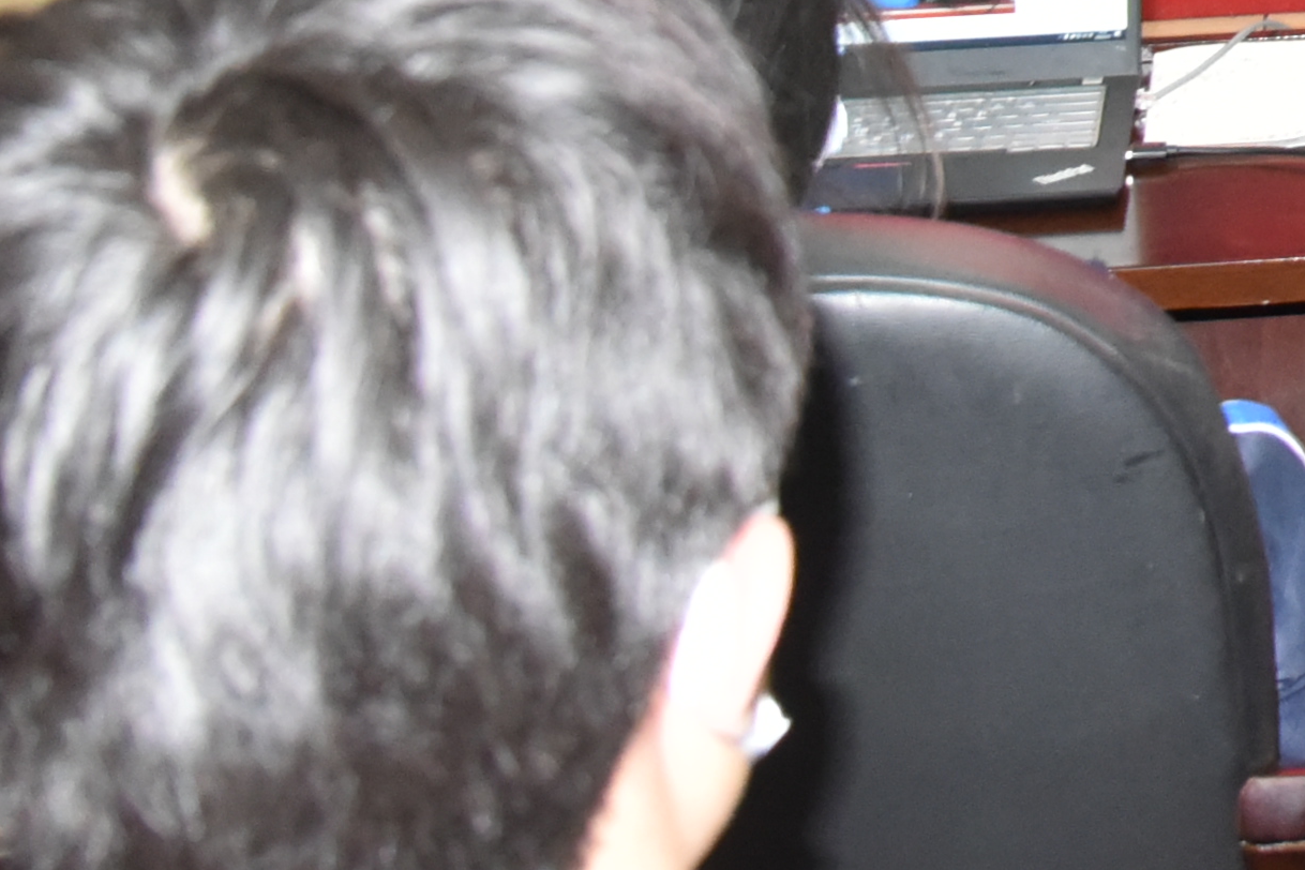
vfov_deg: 9.4
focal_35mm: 136
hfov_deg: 13.2
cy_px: -852
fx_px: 4930
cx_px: 2561
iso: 3200
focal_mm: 30
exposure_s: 1/60
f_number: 5.6
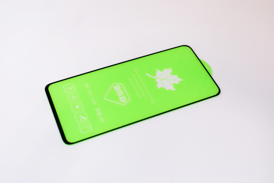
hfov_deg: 37.8
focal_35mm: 52
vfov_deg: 25.8
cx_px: 137
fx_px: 400
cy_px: 92
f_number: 5.6
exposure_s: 1/160
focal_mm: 35
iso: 1600
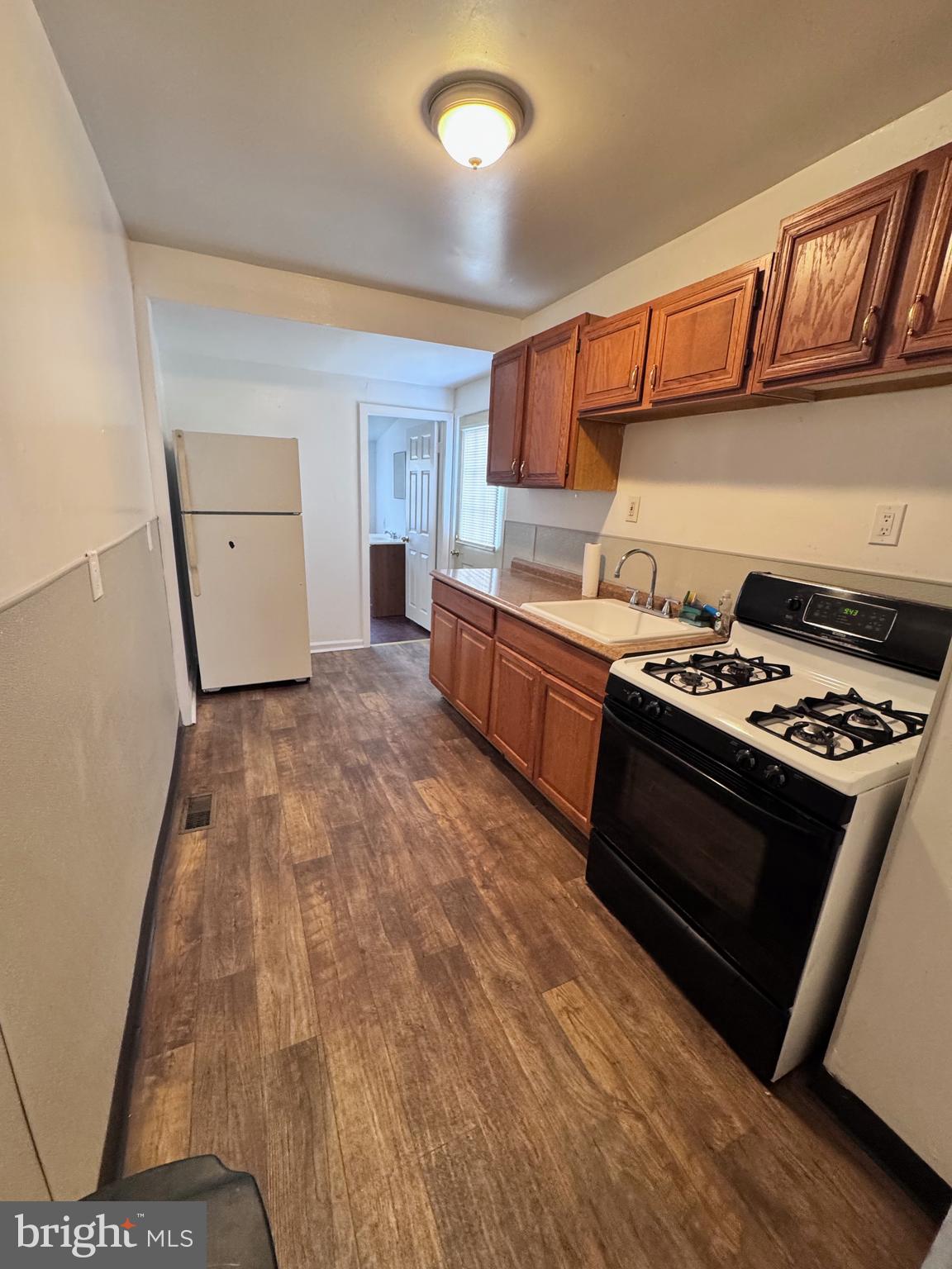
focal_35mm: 14
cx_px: 476
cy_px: 634
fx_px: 513
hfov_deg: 85.7
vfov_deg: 102.1
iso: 320
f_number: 2.2
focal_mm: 2.22
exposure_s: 1/60
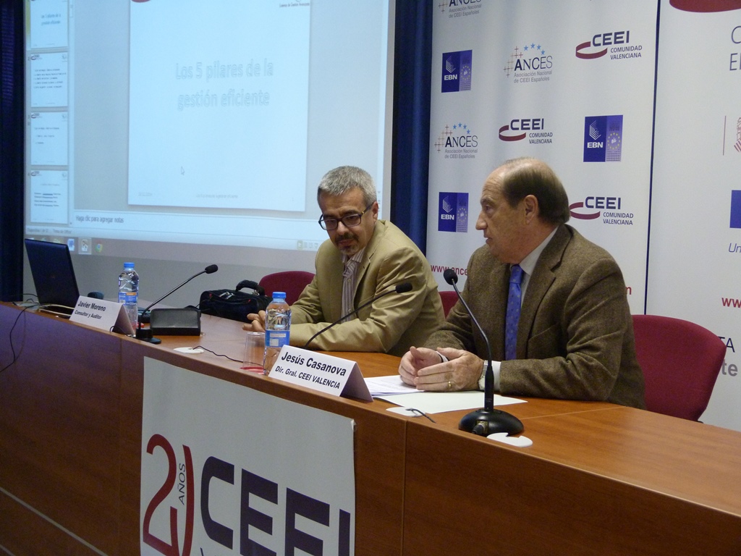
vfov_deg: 27.0
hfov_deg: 35.5
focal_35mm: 54
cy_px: 278
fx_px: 1156
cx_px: 370
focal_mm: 9.7
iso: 400
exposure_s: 1/25
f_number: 3.2
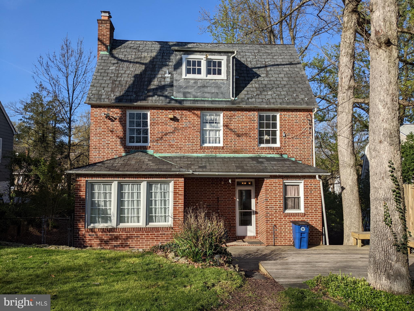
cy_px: 156
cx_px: 207
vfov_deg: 51.4
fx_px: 323
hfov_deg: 65.3
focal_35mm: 27
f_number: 1.73
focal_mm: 4.38
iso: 54
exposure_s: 1/4695
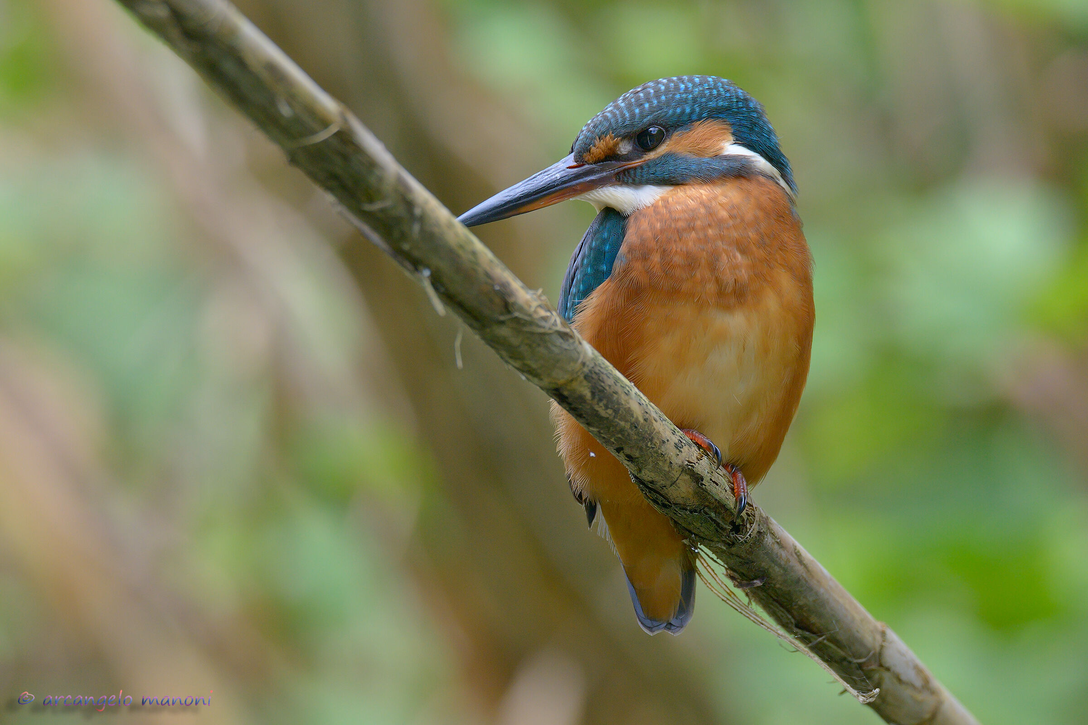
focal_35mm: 900
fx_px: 27198
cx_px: 544
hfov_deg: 2.3
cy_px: 362
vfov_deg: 1.5
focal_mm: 600
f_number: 9
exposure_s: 1/200
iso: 900
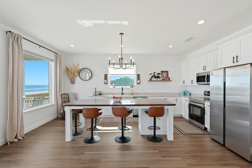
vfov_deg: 72.0
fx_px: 115
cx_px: 126
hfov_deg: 95.0
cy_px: 84
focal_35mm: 16
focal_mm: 16.5
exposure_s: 1/8000
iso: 2500
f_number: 8
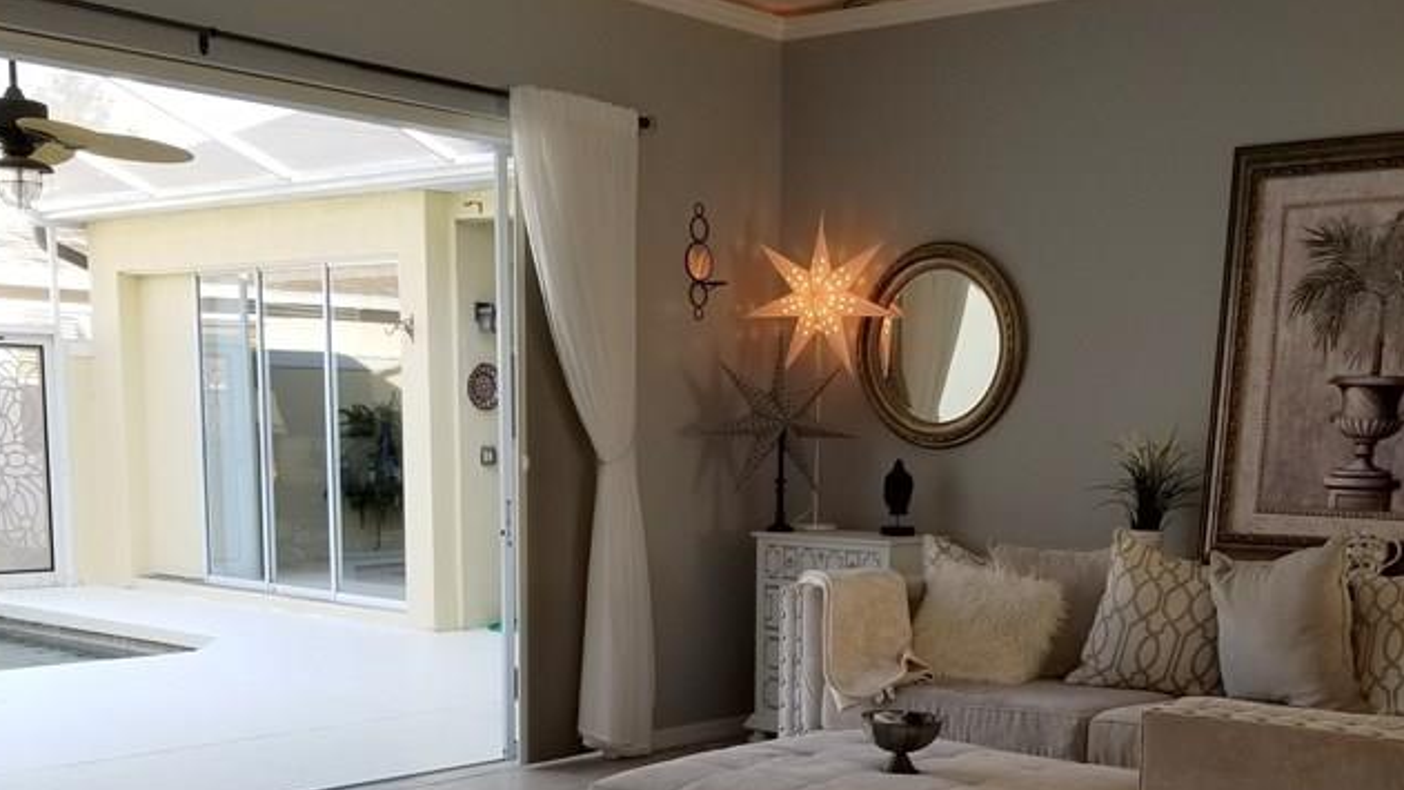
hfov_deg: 44.5
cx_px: 790
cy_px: 708
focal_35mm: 46
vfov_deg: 25.2
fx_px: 1713
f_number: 1.7
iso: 50
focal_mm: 4.3
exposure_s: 1/133
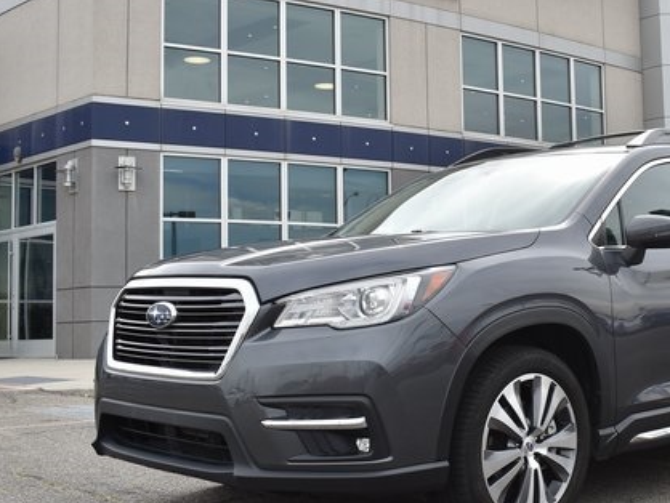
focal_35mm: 53
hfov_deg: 35.3
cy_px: 234
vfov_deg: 27.5
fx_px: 1026
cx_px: 503
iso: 100
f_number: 8
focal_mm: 24
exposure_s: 1/250
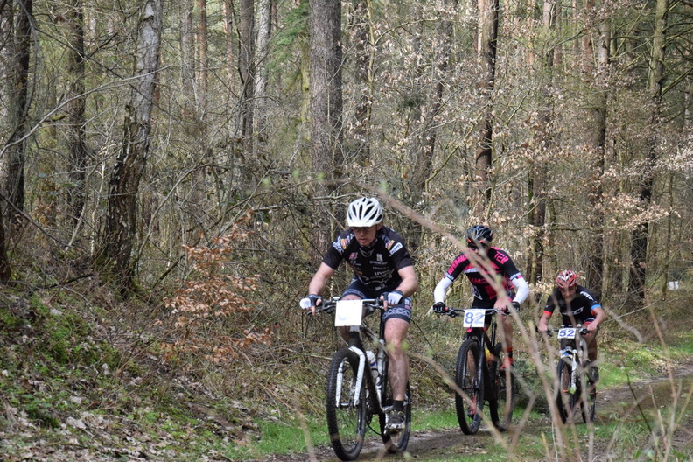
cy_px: 231
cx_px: 346
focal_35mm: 105
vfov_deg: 13.0
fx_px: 2021
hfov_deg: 19.5
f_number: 7.1
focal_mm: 70
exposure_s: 1/2000
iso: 4000
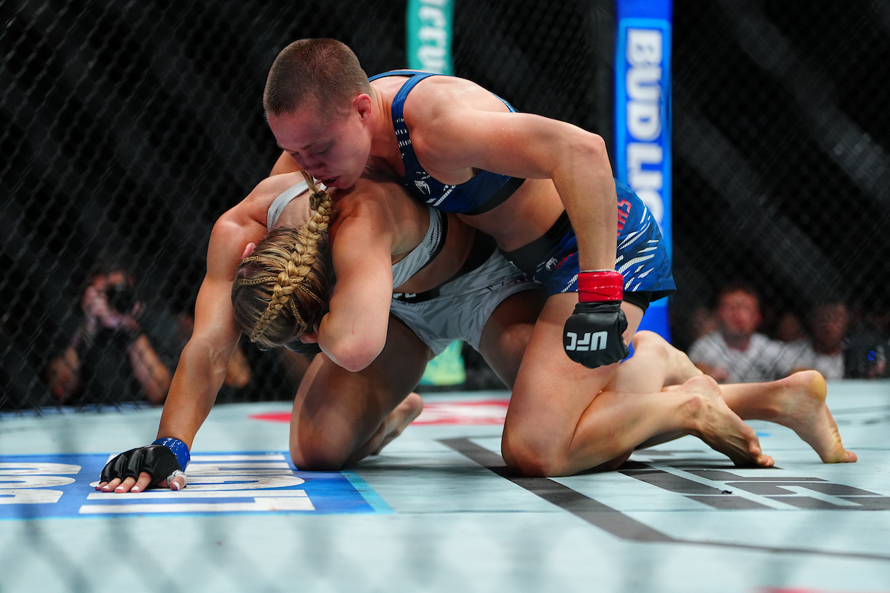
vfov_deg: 13.6
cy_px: 296
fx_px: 2497
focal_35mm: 101
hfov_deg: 20.2
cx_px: 445
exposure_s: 1/1250
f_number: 2.8
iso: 2500
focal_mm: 101
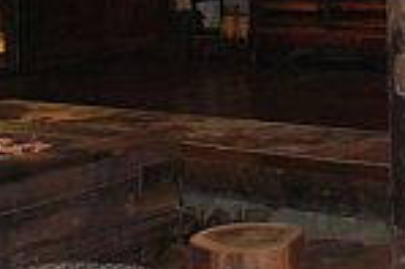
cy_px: -166
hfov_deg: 16.3
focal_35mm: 125
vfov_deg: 10.5
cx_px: 321
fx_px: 1405
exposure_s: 1/8
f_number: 2.8
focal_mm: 7.2
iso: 200
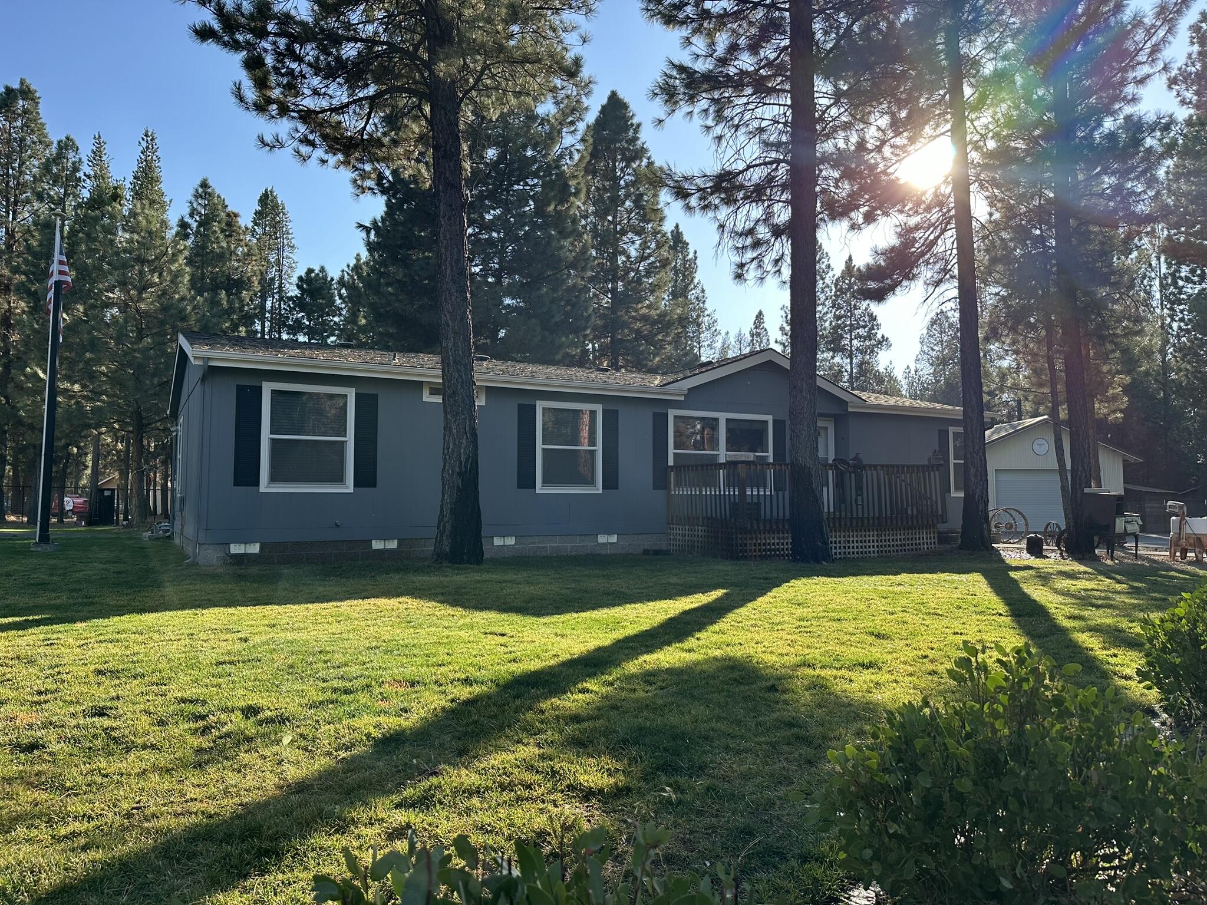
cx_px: 604
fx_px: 837
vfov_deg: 56.8
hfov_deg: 71.6
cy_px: 452
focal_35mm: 24
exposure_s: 1/1473
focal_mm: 6.86
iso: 80
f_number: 1.78
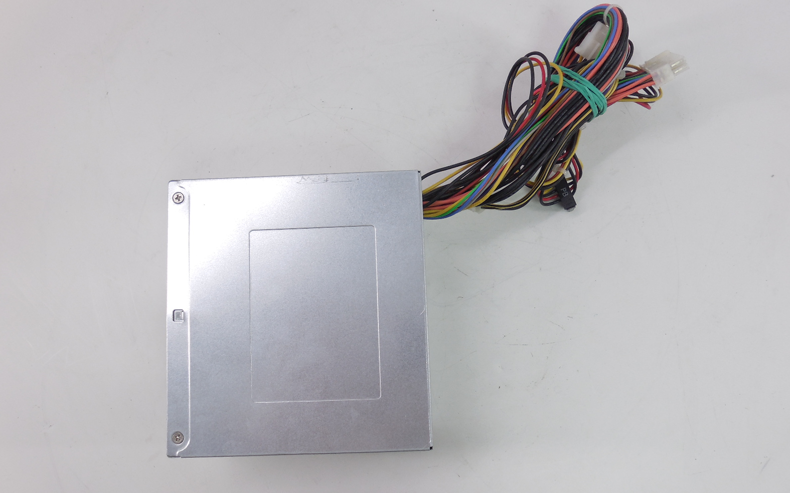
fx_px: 603
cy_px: 271
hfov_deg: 66.5
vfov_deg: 44.5
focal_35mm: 28
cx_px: 395
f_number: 3.5
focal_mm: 4.6
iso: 140
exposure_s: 1/30
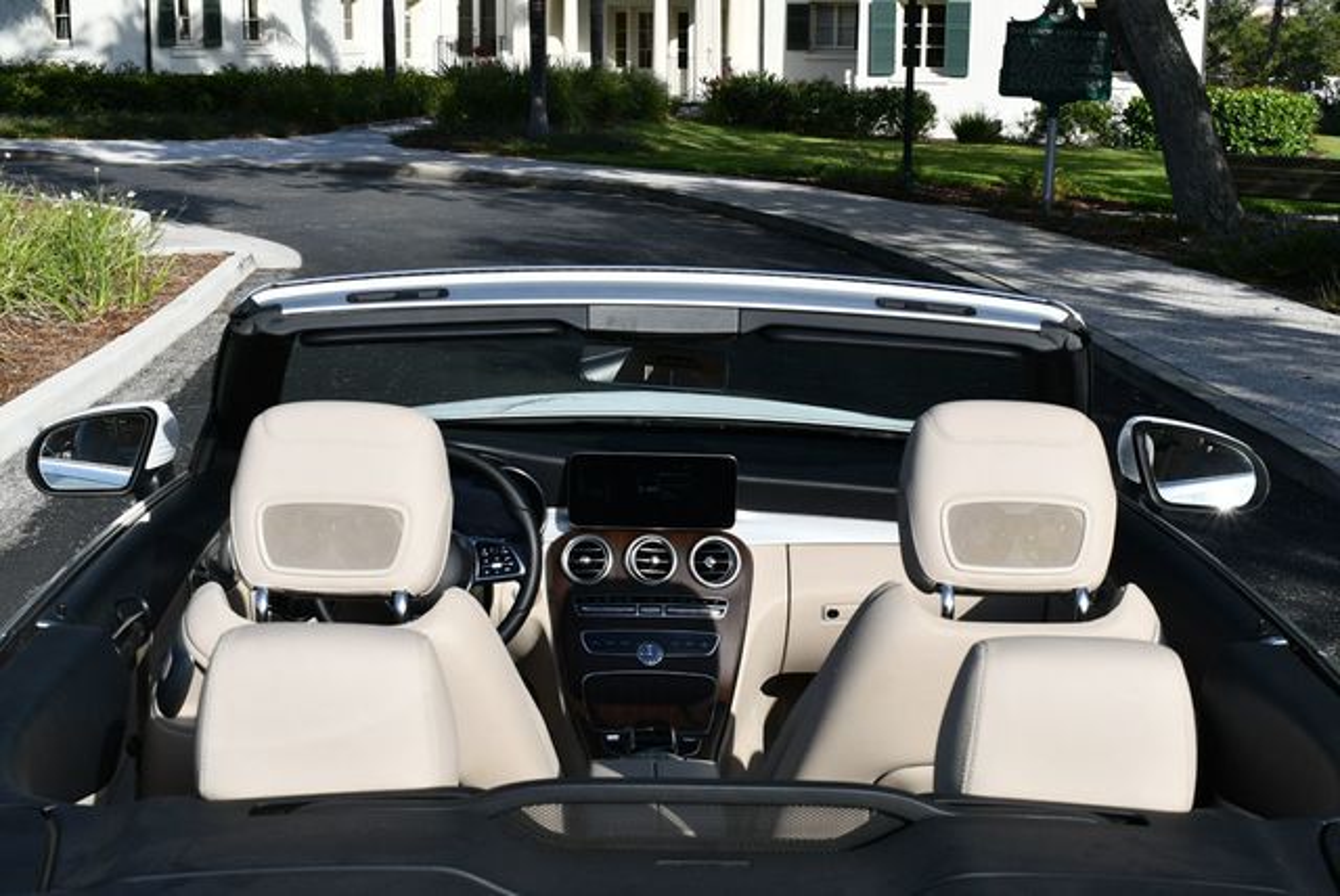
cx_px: 670
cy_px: 448
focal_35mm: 50
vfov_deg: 27.0
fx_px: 1863
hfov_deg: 39.6
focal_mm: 25
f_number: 8
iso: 100
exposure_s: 1/320
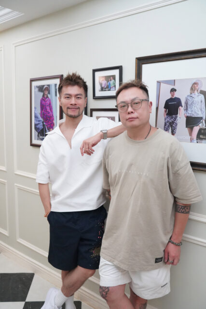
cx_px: 103
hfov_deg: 37.9
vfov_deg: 54.4
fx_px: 300
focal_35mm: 35
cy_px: 154
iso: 10000
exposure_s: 1/640
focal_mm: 35
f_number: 4
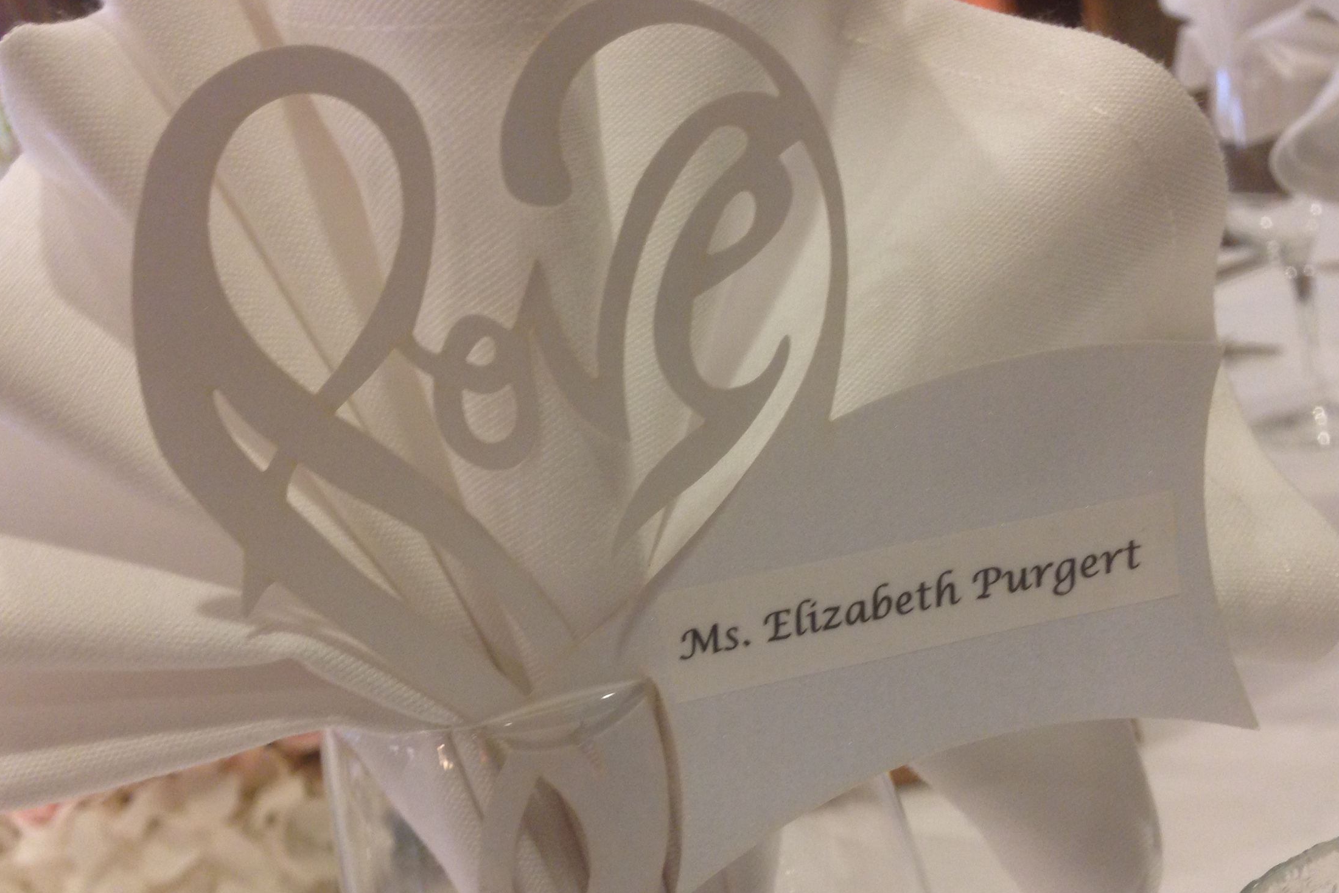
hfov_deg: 49.5
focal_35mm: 39
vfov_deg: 34.0
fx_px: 1451
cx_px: 679
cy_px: 563
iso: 100
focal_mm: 4.12
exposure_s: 1/20
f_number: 2.4
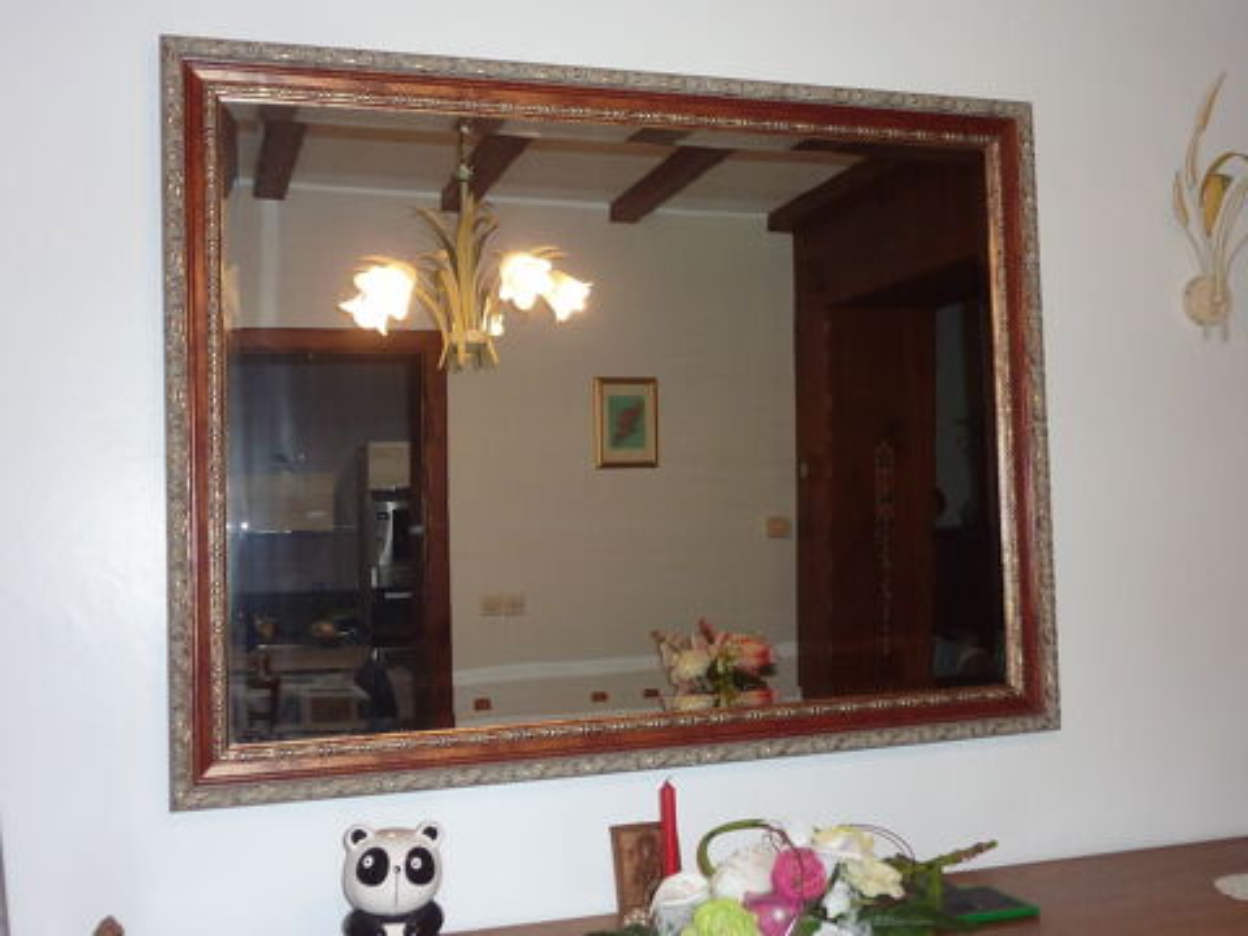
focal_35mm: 36
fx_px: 1298
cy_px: 468
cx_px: 624
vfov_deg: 39.7
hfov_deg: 51.4
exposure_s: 1/30
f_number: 3.4
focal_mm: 5
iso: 160
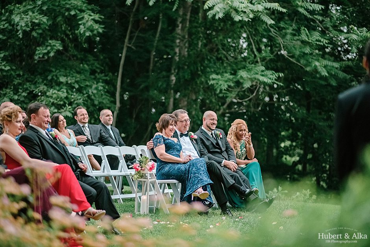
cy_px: 124
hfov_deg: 23.9
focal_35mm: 85
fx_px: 874
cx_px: 185
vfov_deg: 16.1
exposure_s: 1/500
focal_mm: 85
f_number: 1.8
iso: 1000
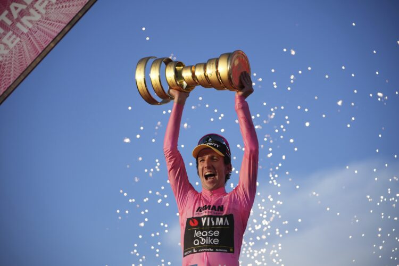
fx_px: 1141
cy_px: 133
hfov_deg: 19.8
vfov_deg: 13.3
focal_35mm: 103
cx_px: 200
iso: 400
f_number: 2.8
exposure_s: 1/5000
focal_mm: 103
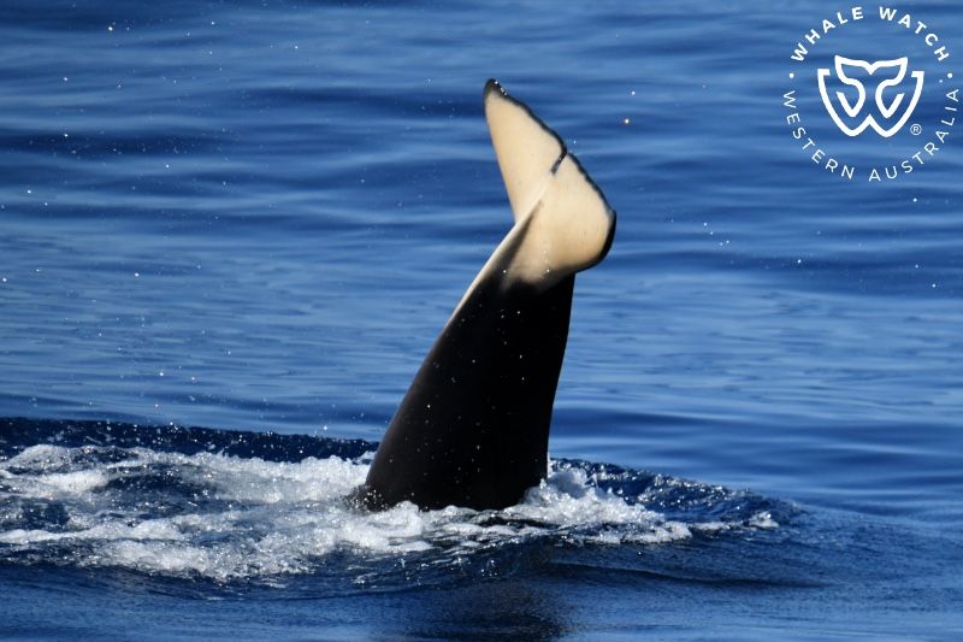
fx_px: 16046
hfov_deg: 3.4
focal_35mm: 600
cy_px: 321
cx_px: 482
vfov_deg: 2.3
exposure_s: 1/8000
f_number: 6.3
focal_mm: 600
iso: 1100
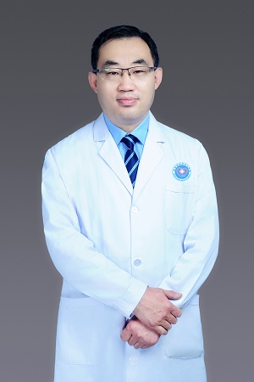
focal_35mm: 50
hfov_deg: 27.0
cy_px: 191
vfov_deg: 39.6
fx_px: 529
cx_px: 127
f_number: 9
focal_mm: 50
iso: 200
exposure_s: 1/200
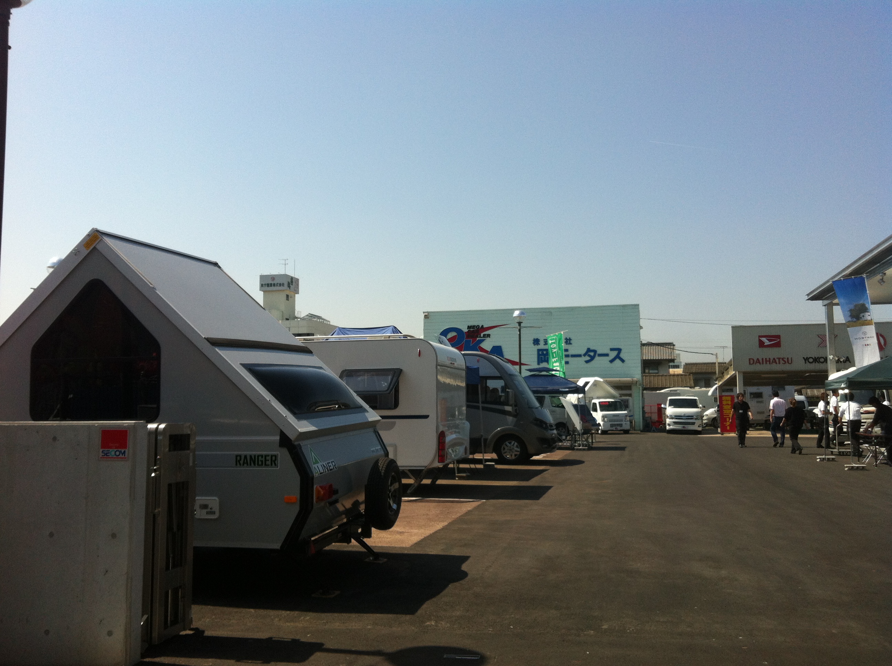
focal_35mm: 35
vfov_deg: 40.6
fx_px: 901
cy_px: 333
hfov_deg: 52.7
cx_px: 446
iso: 80
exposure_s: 1/1676
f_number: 2.8
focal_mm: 3.85
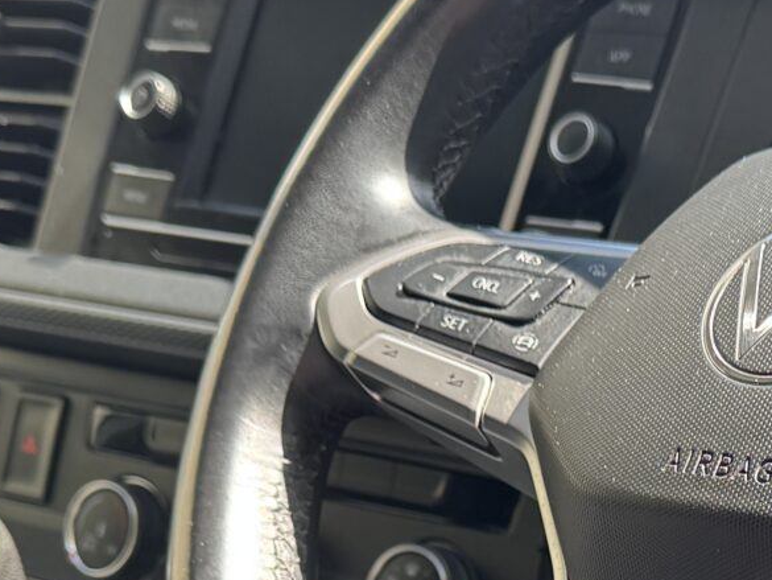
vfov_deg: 13.5
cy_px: 790
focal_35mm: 105
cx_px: 761
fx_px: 2342
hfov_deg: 18.3
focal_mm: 6.76
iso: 80
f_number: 1.78
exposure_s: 1/173
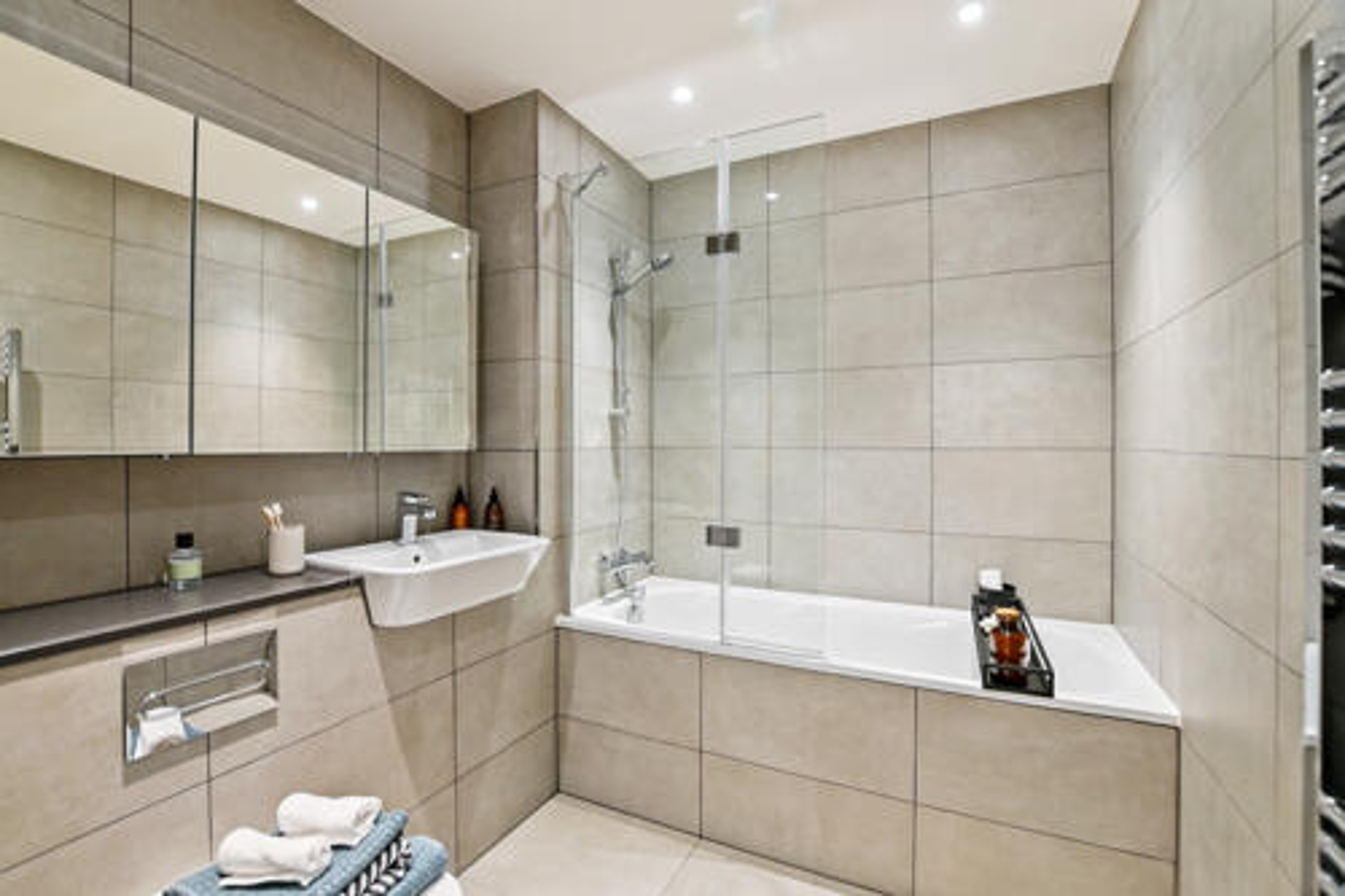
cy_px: 448
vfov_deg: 77.3
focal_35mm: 15
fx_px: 560
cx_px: 672
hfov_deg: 100.4
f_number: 5.6
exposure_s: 1/2.5
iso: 320
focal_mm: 10
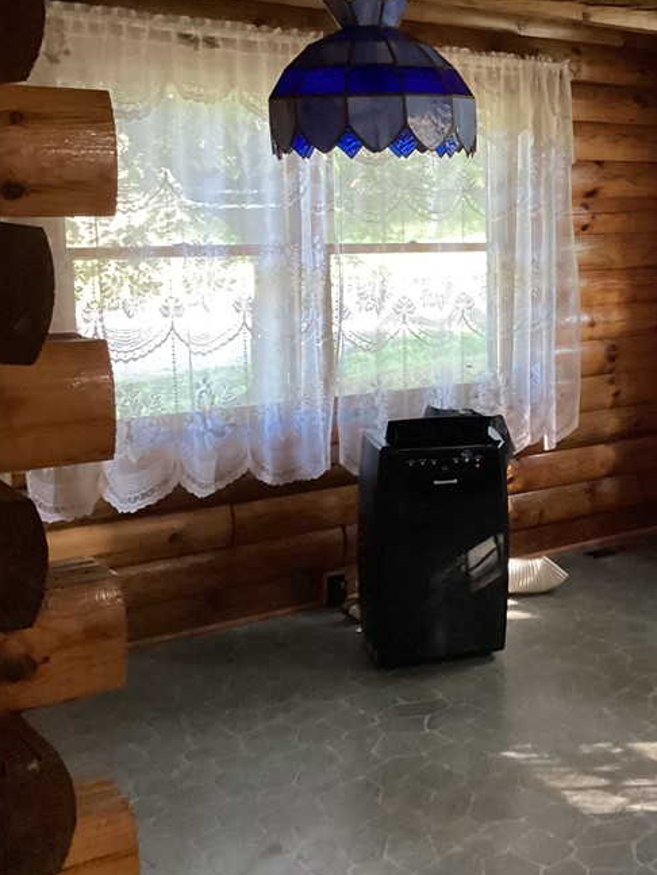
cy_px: 405
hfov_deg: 28.1
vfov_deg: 38.9
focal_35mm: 49
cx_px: 637
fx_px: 1240
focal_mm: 3.3
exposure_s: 1/40
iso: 400
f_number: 2.4
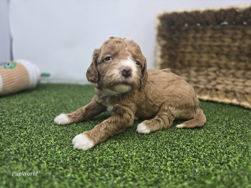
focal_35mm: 23
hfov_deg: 73.9
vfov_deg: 58.9
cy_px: 94
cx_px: 126
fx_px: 167
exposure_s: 1/120
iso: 80
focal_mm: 6.3
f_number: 1.7
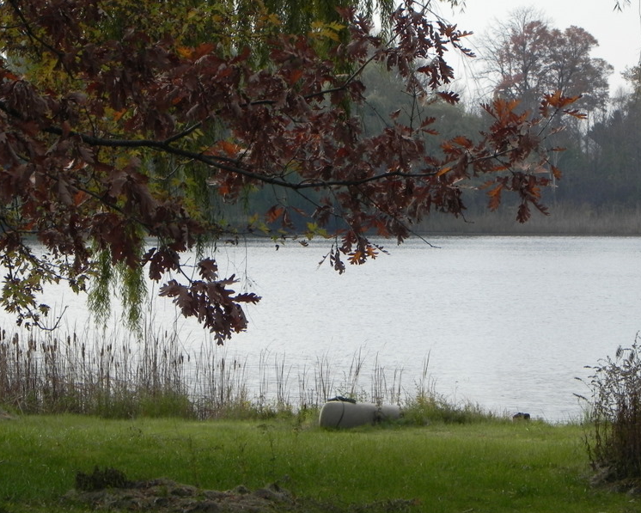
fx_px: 4212
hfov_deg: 8.7
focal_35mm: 222
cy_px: 257
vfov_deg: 7.0
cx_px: 333
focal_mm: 37.7
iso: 160
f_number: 6.3
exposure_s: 1/369
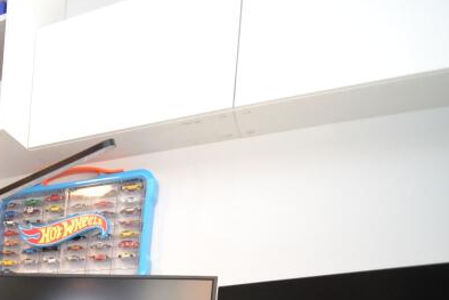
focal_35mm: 39
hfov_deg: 38.8
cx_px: -68
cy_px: 385
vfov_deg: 28.4
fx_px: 487
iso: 1400
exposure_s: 1/60
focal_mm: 10
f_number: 3.5
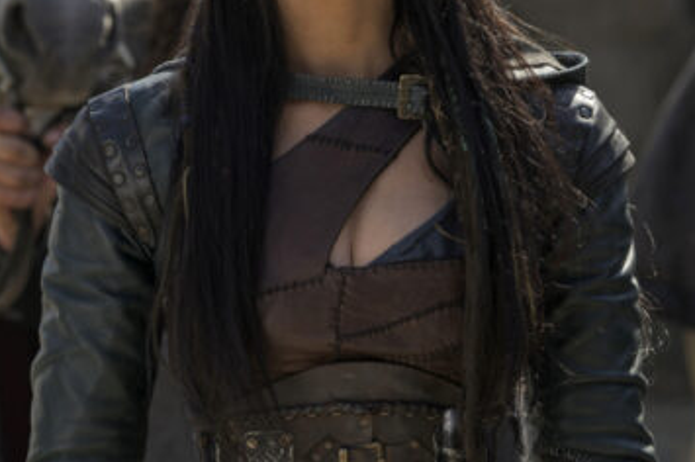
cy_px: -1
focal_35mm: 288
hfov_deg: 7.2
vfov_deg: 4.8
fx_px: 5555
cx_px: 397
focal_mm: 140
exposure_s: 1/500
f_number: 4.5
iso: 50
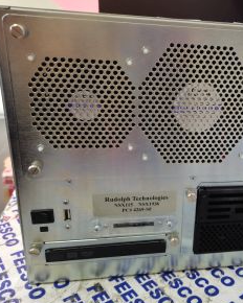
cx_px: 196
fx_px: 315
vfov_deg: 51.5
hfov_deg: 40.4
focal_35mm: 35
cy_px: 155
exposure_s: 1/20
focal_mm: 5.58
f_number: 1.8
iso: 640
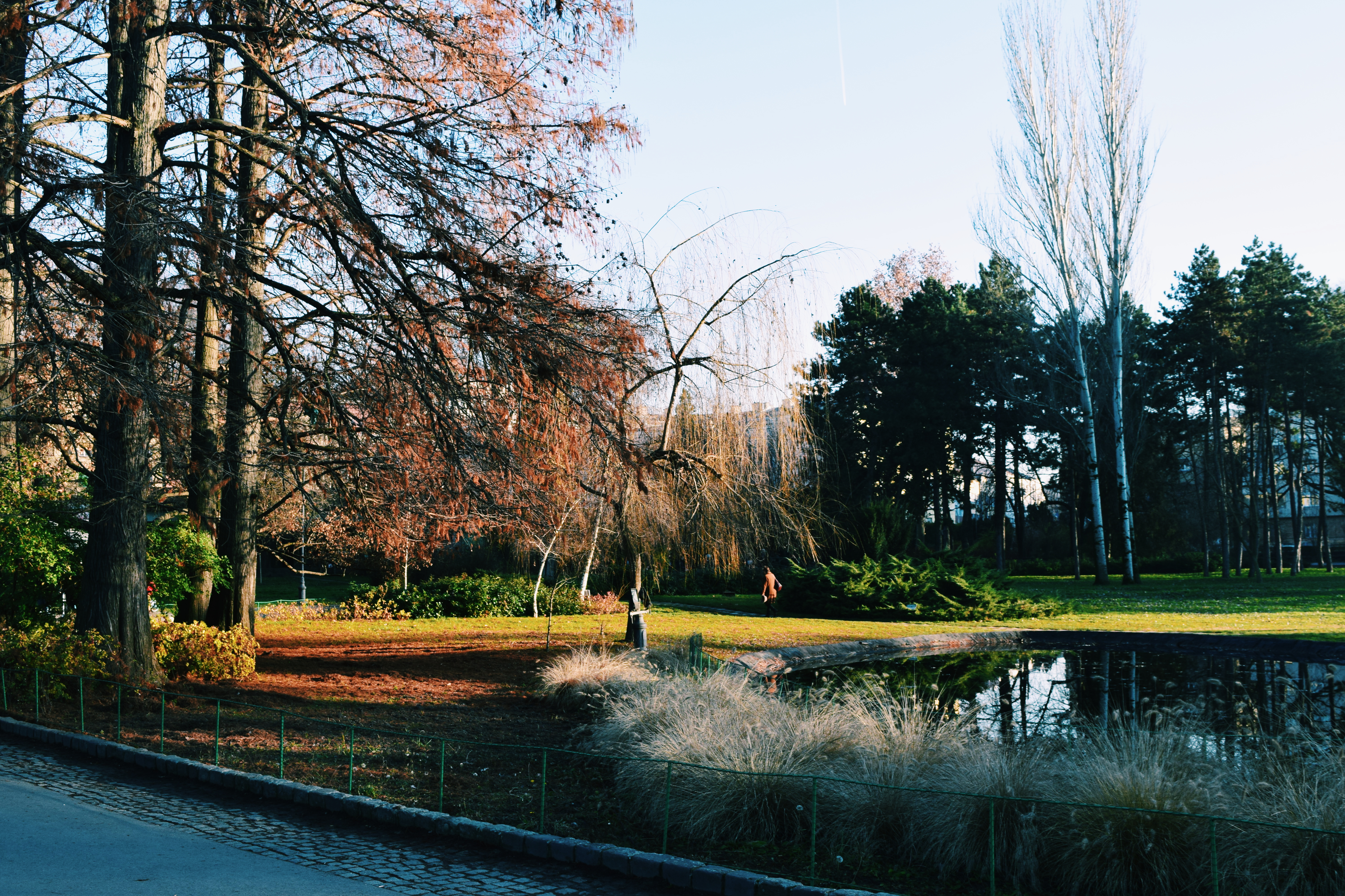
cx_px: 672
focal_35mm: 36
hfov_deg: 53.1
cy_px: 448
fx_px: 1345
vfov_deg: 36.9
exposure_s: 1/200
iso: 400
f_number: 10
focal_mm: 24
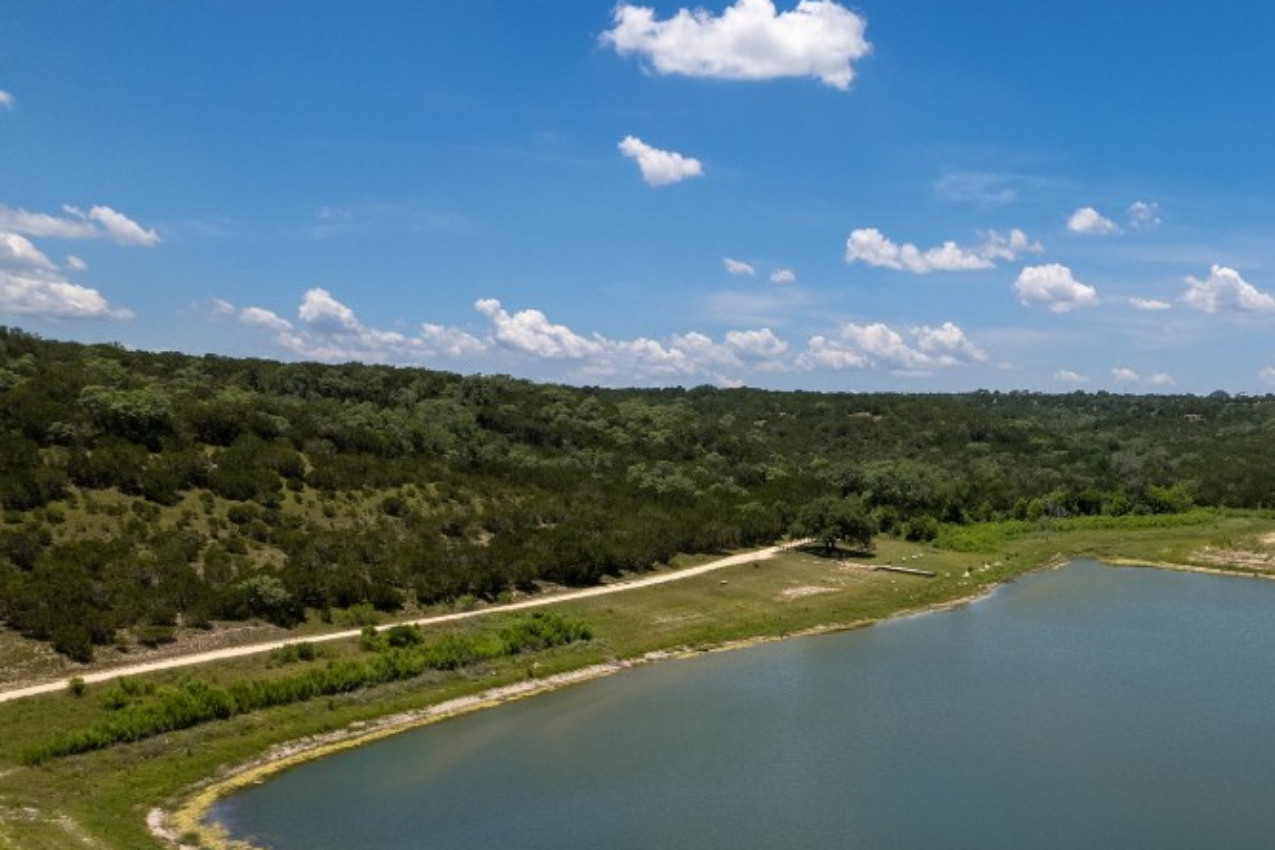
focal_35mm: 38
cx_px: 1060
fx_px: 1345
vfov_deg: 34.2
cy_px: 649
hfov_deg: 47.3
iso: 120
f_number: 2.8
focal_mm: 8.38
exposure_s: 1/200
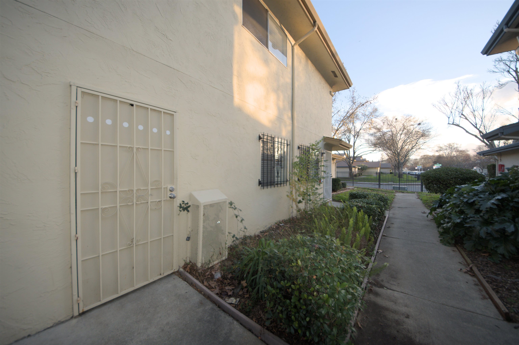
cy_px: 172
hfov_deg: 112.6
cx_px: 260
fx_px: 173
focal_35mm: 12
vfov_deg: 89.9
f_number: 4.5
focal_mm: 8
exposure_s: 1/125
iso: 200
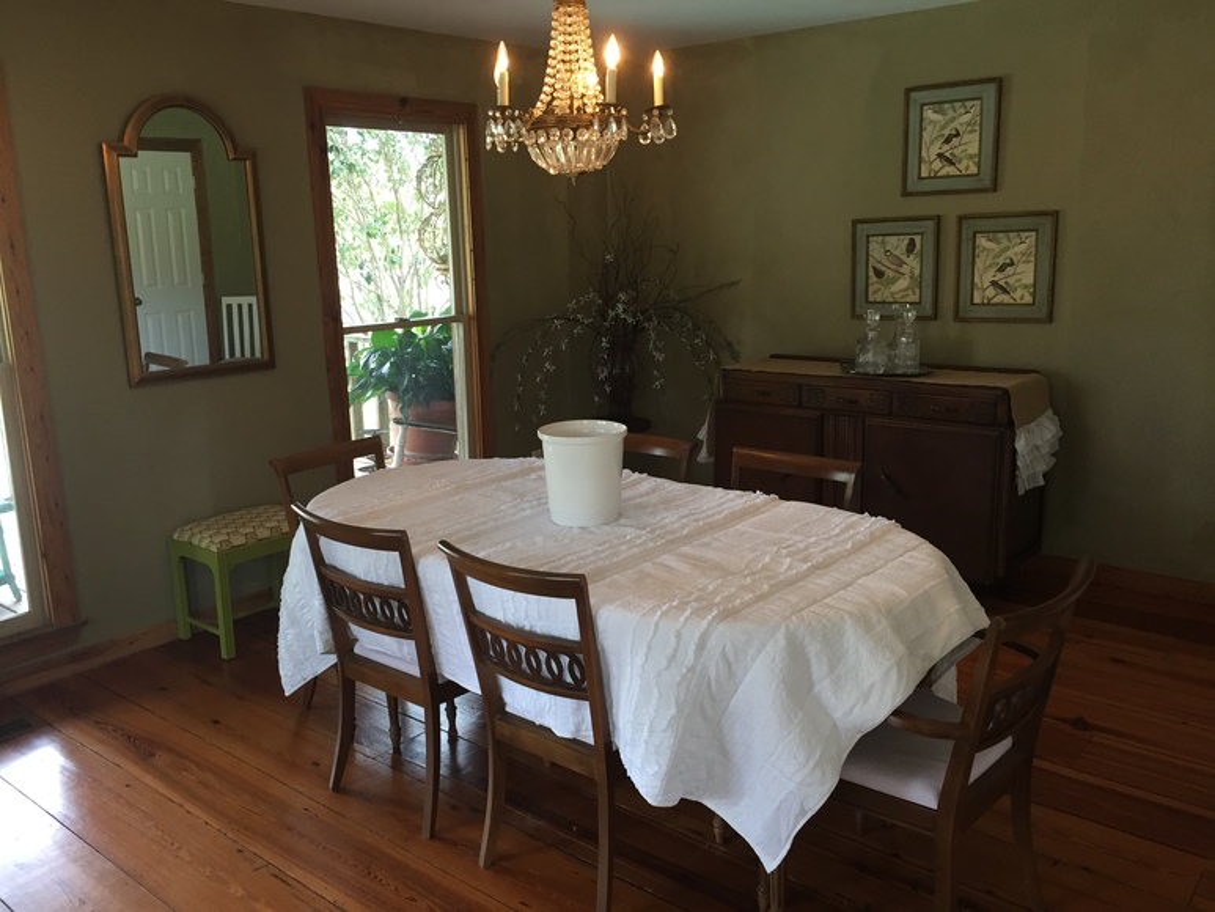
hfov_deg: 61.7
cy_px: 456
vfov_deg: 48.2
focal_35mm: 29
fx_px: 1018
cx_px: 608
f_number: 2.2
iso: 50
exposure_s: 1/30
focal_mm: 4.15
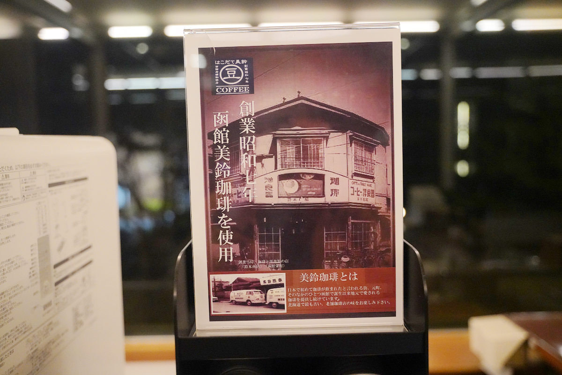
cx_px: 281
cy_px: 188
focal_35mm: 33
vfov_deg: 40.0
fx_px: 515
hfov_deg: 57.2
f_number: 2.8
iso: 10000
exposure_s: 1/160
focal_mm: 33
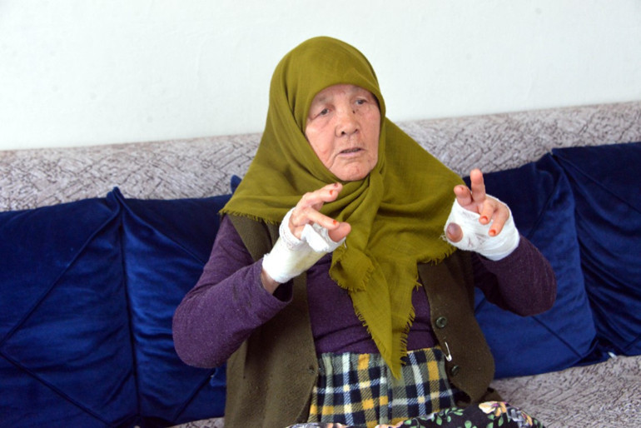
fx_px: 1211
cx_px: 320
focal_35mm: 68
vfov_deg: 20.0
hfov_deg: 29.6
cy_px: 214
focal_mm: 68
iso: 5000
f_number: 6.3
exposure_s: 1/160
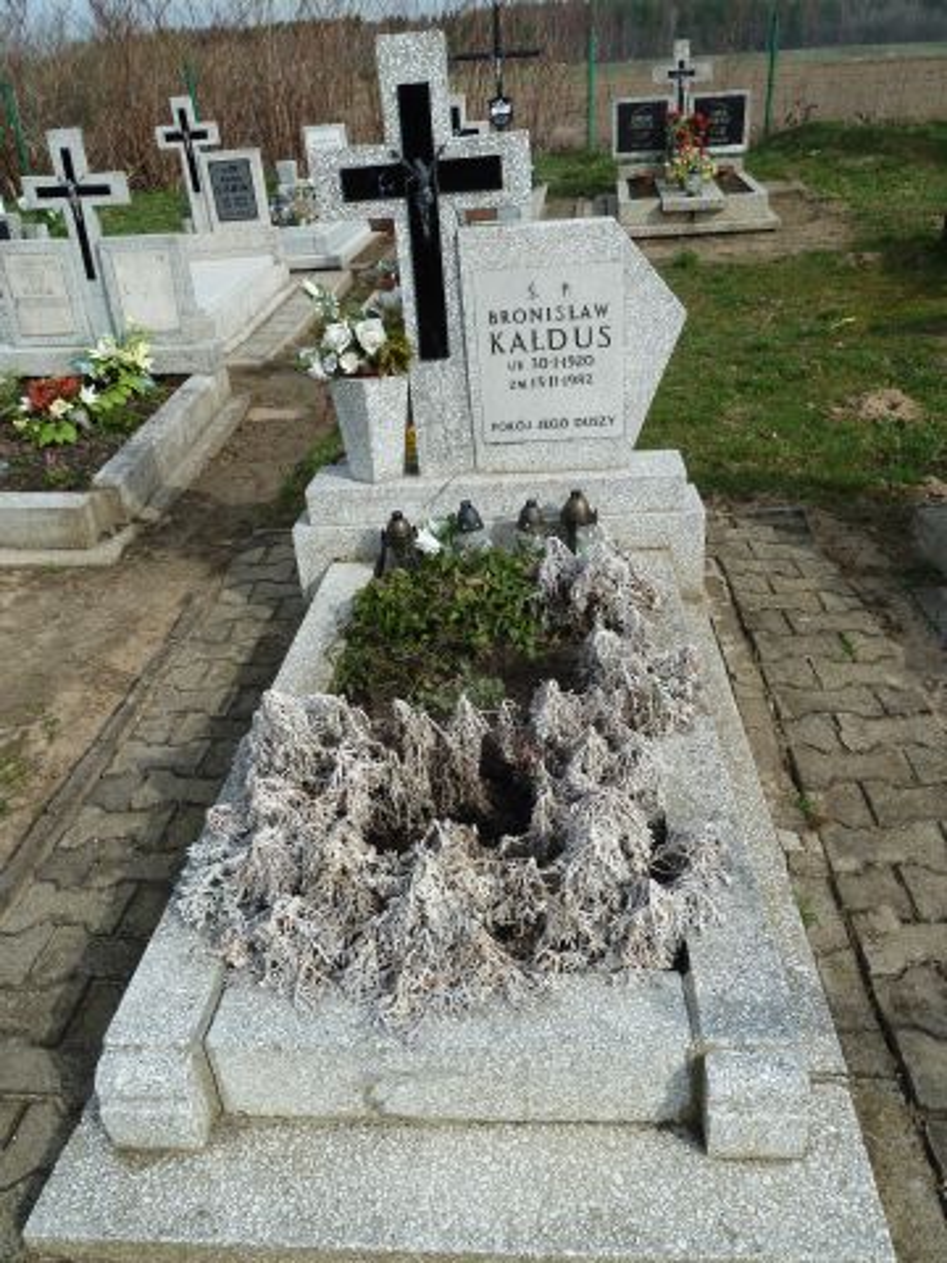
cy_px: 632
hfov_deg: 54.9
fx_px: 912
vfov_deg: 69.4
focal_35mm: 25
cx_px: 474
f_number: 4.5
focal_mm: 4.1
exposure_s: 1/400
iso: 80
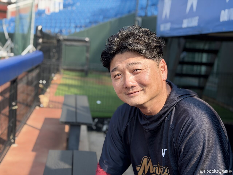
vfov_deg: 30.3
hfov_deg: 39.7
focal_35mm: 48
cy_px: 88
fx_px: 323
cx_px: 116
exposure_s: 1/2146
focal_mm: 6.76
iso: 64
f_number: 1.78
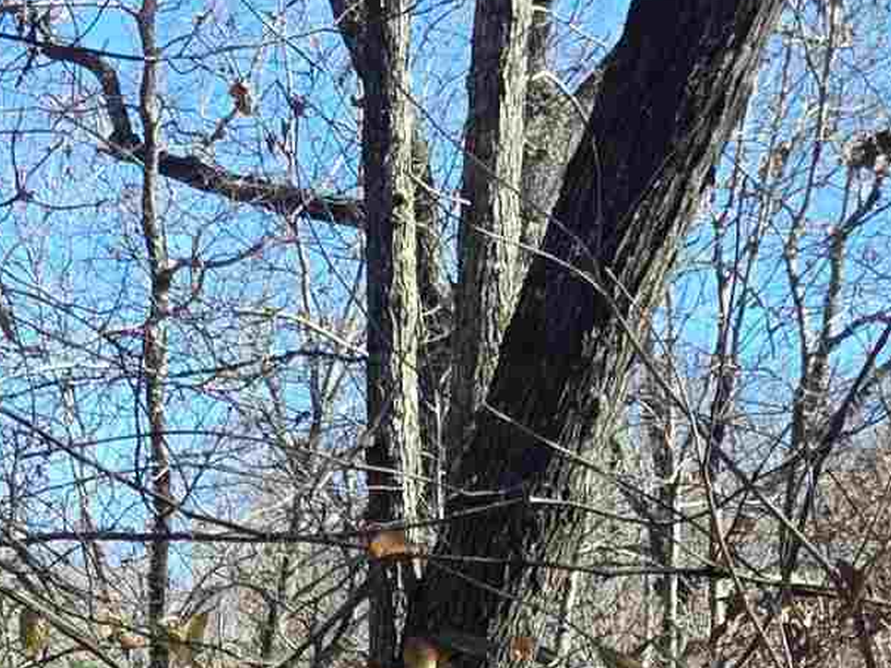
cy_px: 1534
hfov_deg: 14.4
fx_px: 3012
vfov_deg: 11.0
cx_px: -800
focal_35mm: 117
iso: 80
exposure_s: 1/1395
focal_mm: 6.3
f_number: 1.7
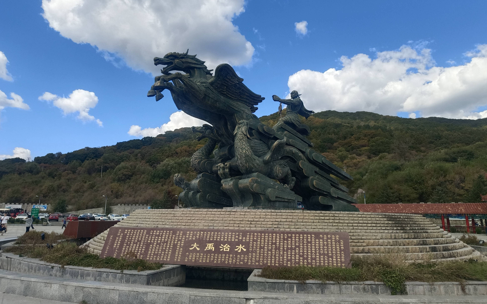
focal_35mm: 25
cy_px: 142
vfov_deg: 49.2
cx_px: 247
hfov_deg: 72.5
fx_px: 332
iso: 100
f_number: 1.88
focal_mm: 5.59
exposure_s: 1/328
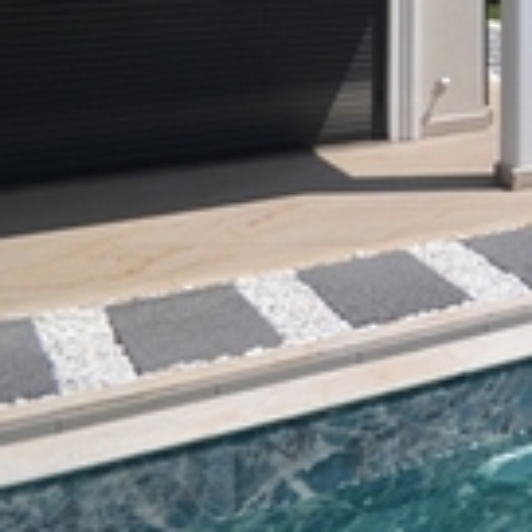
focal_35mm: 68
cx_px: 1344
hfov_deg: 14.2
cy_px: -125
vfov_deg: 23.0
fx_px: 1182
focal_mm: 10
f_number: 9
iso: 100
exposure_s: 1/400
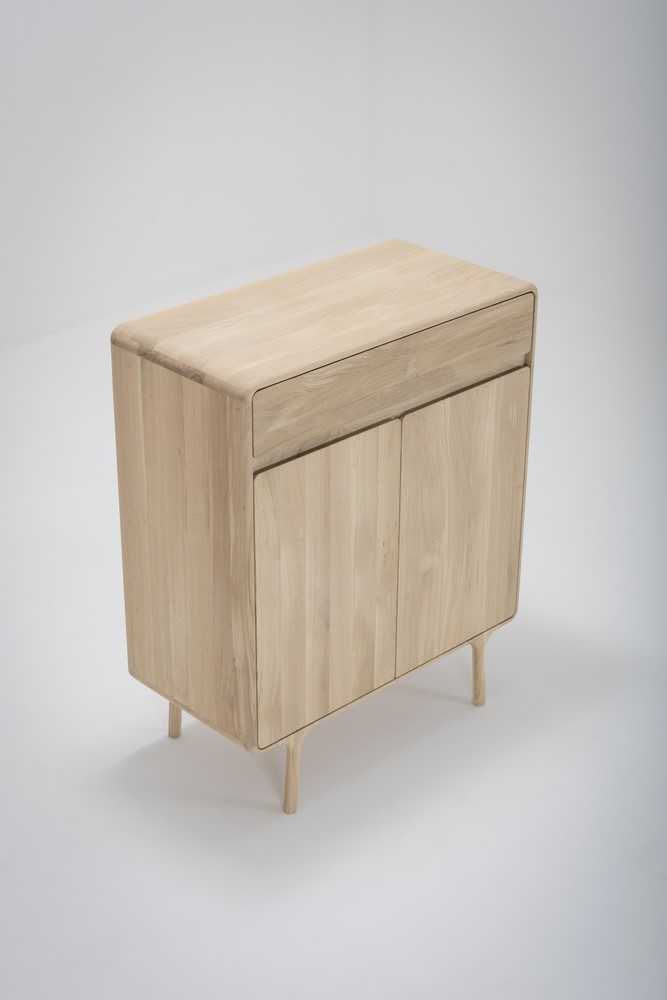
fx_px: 1667
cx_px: 334
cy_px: 500
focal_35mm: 60
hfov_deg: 22.6
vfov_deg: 33.4
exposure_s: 1/250
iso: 100
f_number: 13
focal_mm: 60
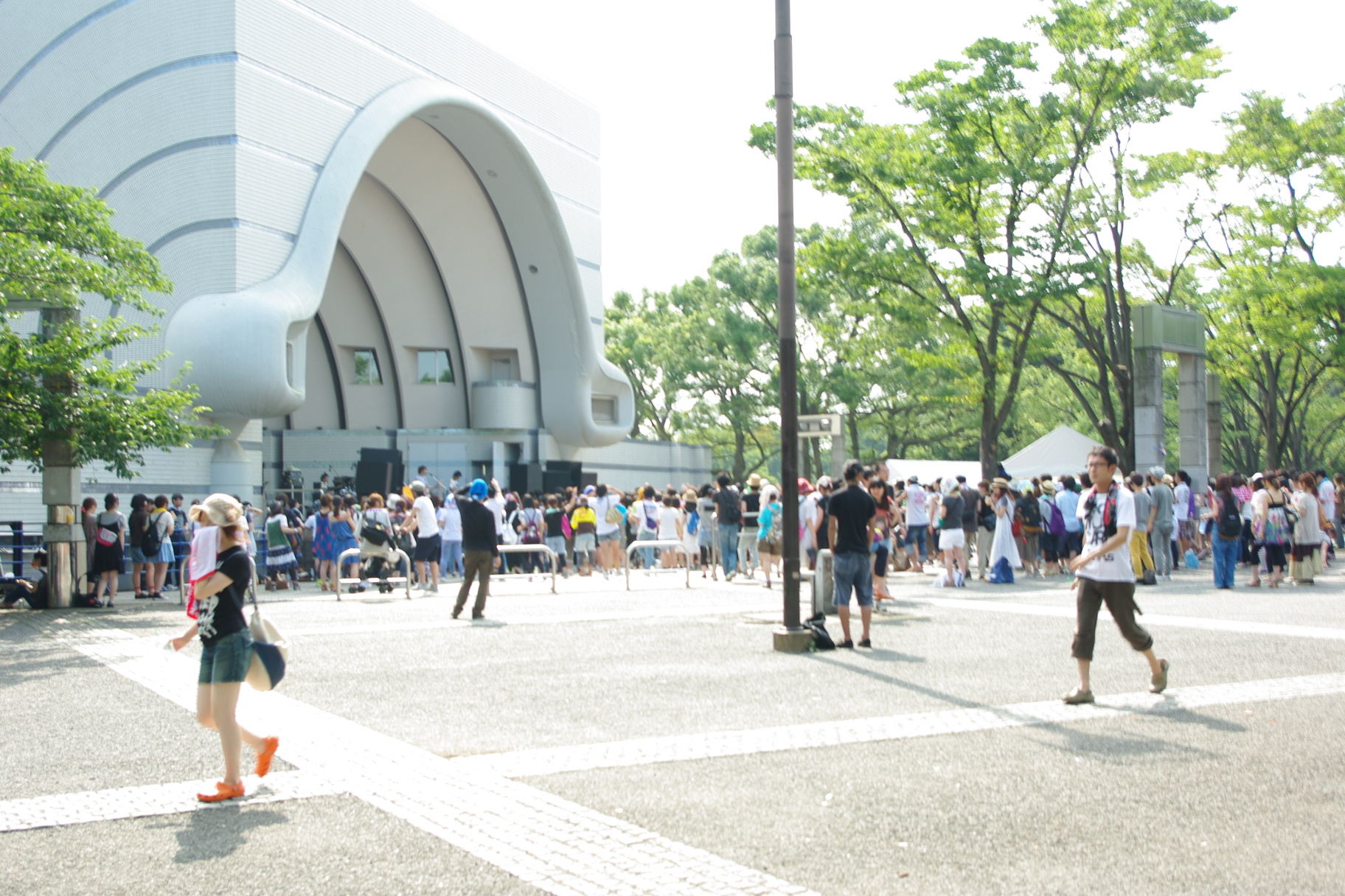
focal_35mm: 46
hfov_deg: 42.7
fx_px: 1718
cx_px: 672
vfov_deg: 29.2
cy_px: 448
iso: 100
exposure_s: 1/90
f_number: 5.6
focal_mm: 30.63
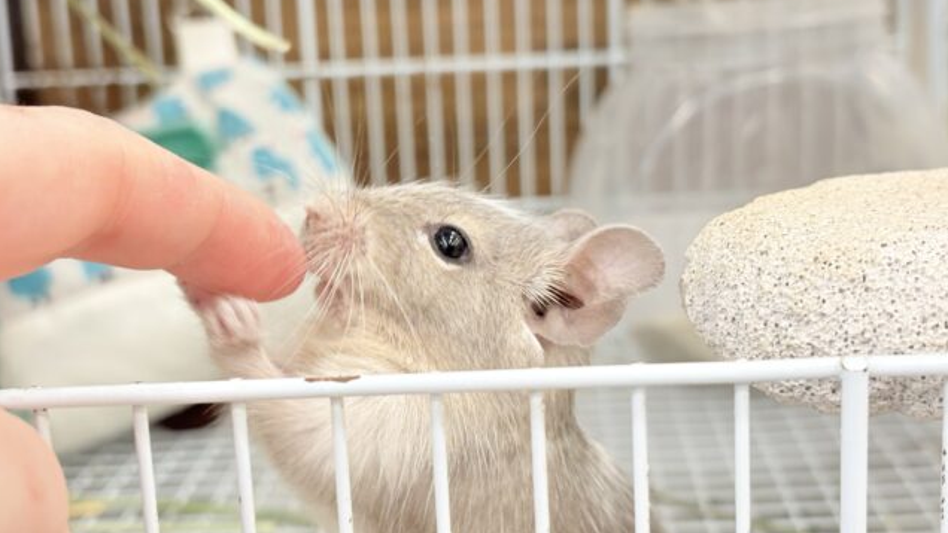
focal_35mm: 57
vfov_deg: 21.1
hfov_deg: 36.6
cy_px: 262
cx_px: 473
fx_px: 1433
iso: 100
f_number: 1.6
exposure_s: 1/50
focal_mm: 5.96
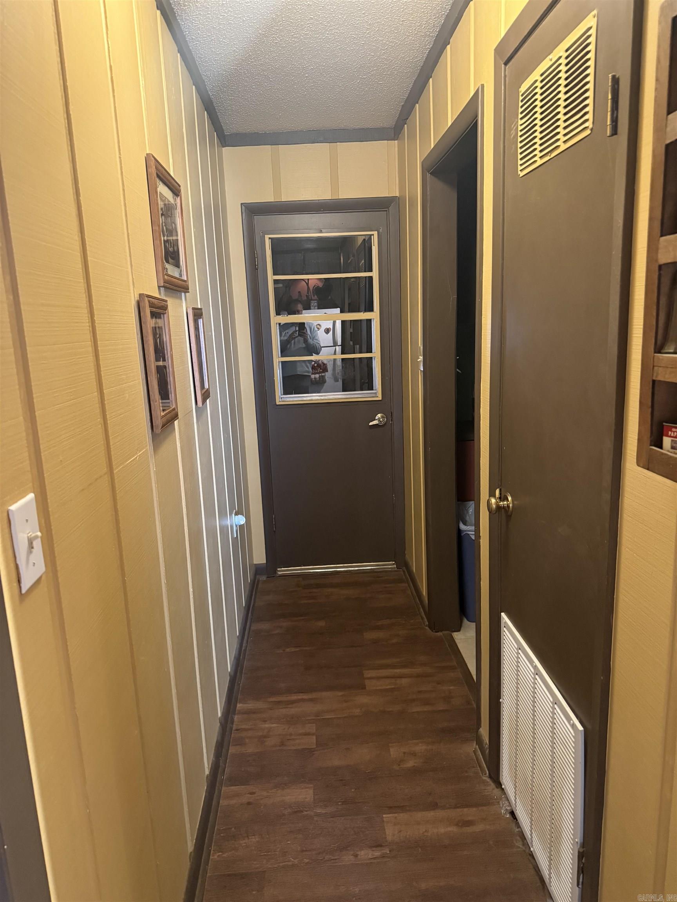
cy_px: 451
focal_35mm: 24
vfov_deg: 71.6
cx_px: 338
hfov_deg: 56.8
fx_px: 626
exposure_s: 1/30
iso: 800
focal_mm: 6.76
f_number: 1.78
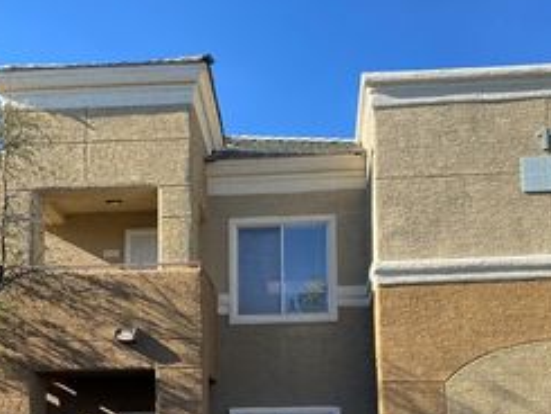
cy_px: 363
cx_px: 243
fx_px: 844
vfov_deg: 26.7
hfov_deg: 36.1
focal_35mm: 53
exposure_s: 1/884
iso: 32
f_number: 1.8
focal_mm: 4.25
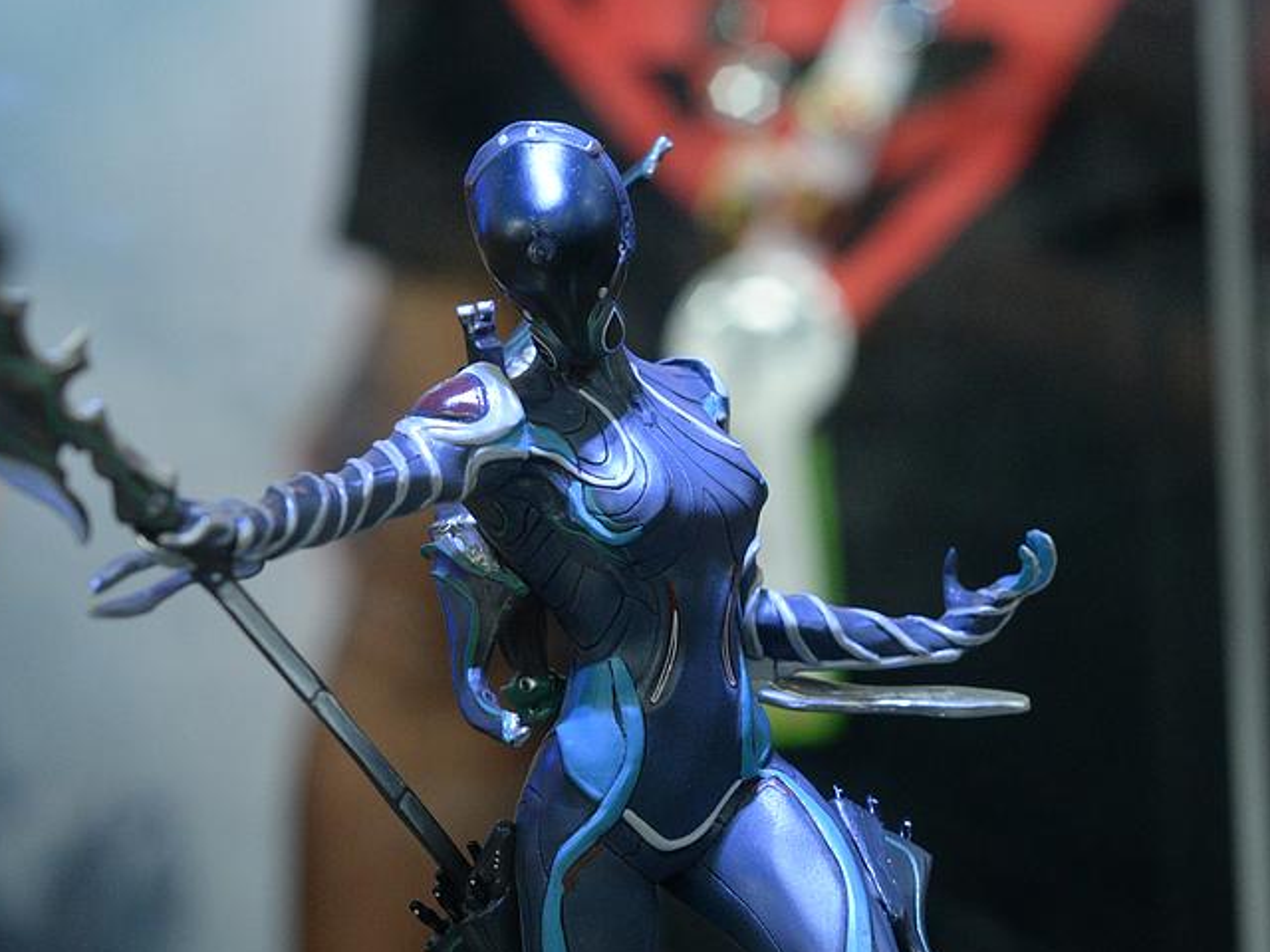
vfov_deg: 16.3
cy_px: 785
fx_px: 3302
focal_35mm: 90
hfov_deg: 21.8
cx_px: 579
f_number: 5
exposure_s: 1/100
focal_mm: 50
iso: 3200
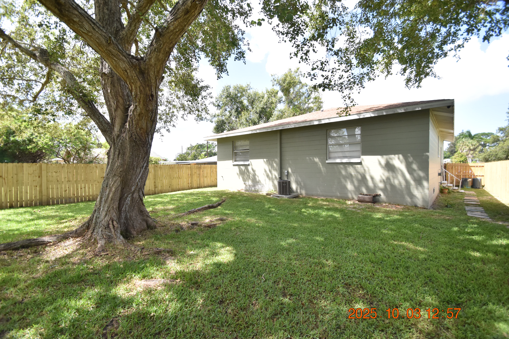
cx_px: 254
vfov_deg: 77.3
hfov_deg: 100.4
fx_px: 212
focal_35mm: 15
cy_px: 170
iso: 800
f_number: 3.5
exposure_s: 1/2000
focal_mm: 10
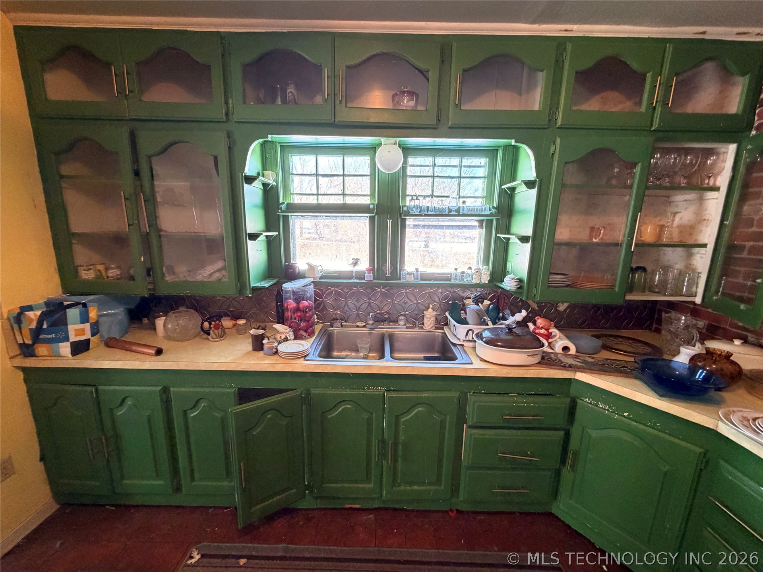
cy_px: 286
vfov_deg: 85.7
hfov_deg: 102.1
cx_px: 382
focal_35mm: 14
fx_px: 309
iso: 400
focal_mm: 2.22
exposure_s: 1/60
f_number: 2.2
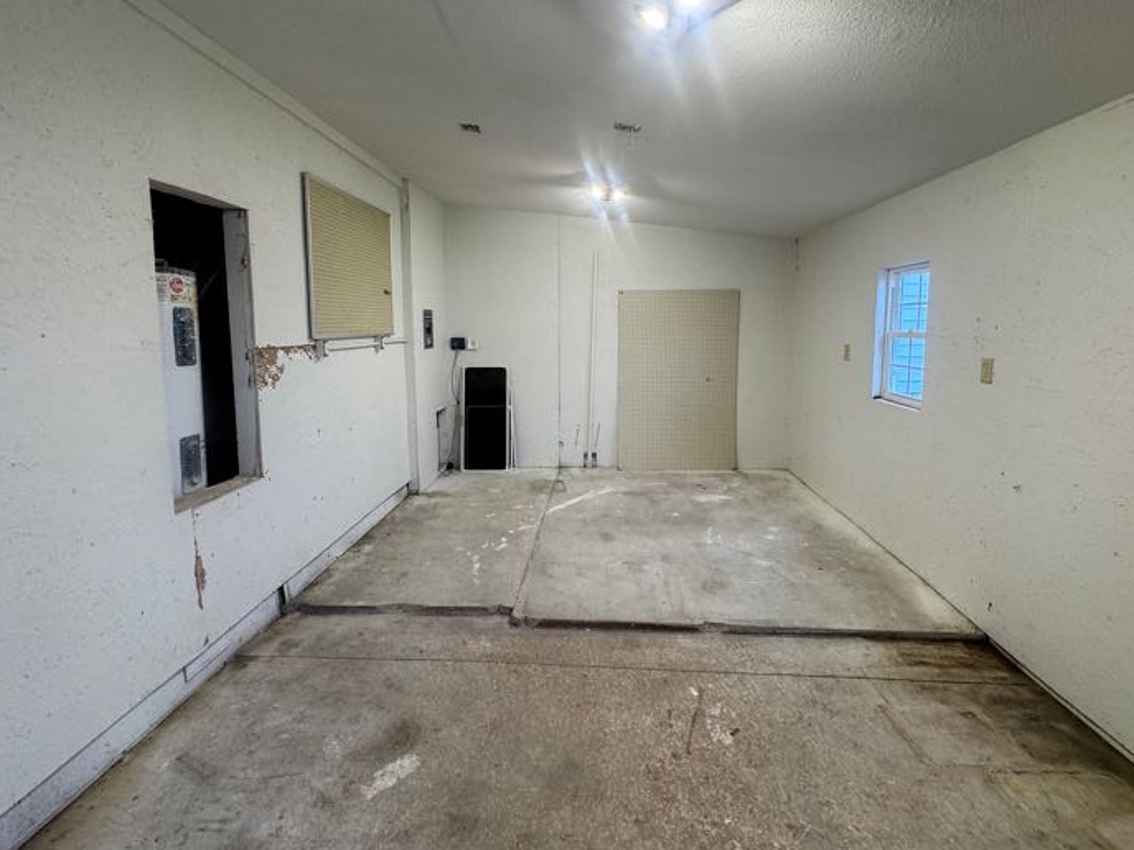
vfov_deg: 74.5
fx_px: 557
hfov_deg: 91.0
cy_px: 380
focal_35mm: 17
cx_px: 590
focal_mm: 2.22
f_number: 2.2
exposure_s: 1/120
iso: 100
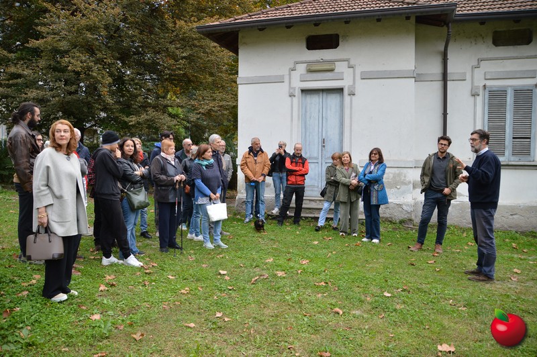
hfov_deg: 67.4
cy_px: 178
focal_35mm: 27
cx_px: 268
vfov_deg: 47.9
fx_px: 402
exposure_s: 1/80
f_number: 3.5
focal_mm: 18
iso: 100
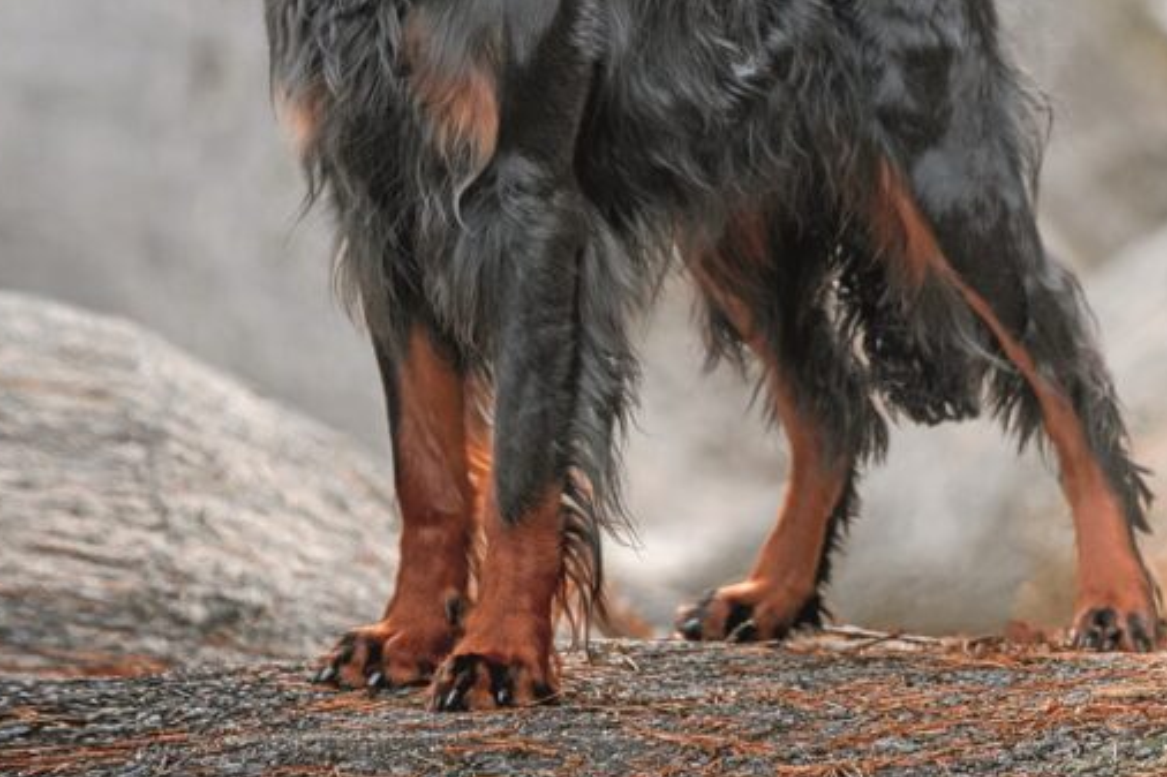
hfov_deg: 2.4
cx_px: 445
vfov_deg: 1.6
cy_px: 40
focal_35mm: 850
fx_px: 27544
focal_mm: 420
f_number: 6
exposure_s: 1/80
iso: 800
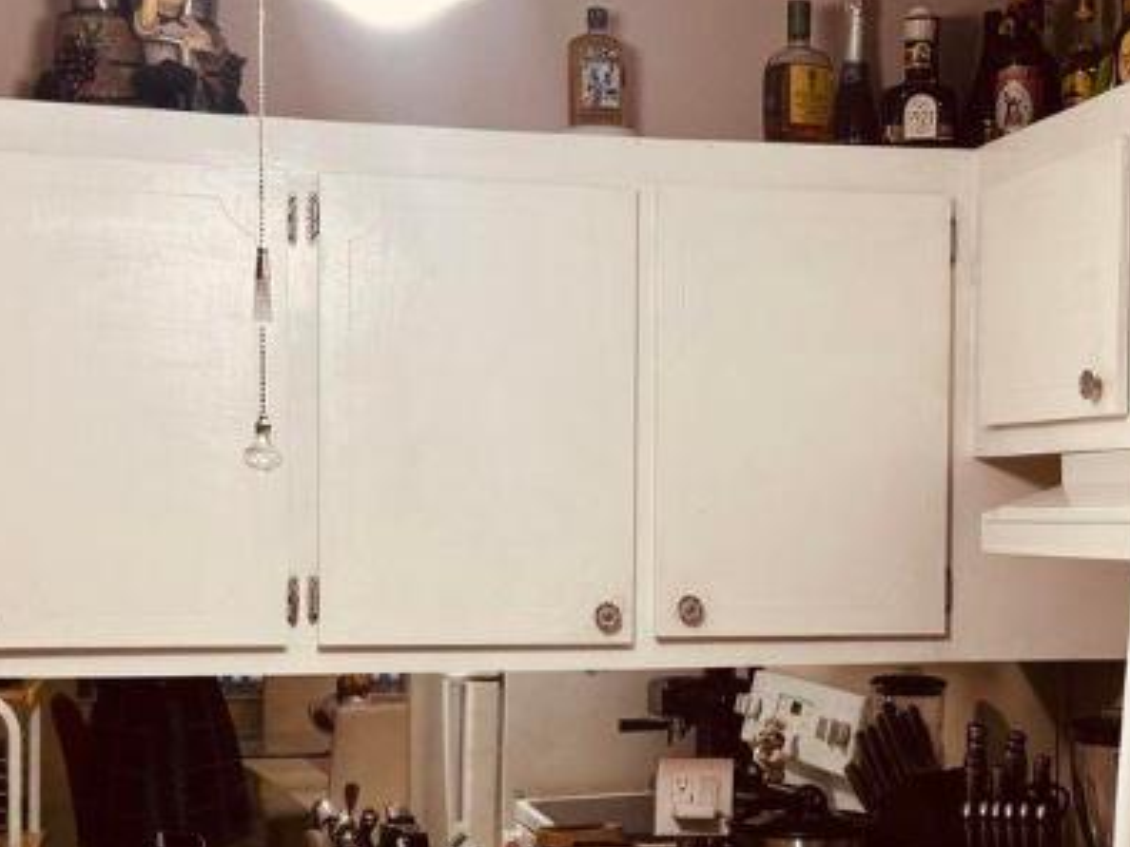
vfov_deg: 23.5
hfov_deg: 31.1
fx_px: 2024
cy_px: 582
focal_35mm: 62
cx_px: 666
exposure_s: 1/60
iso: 125
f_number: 1.78
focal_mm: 6.76
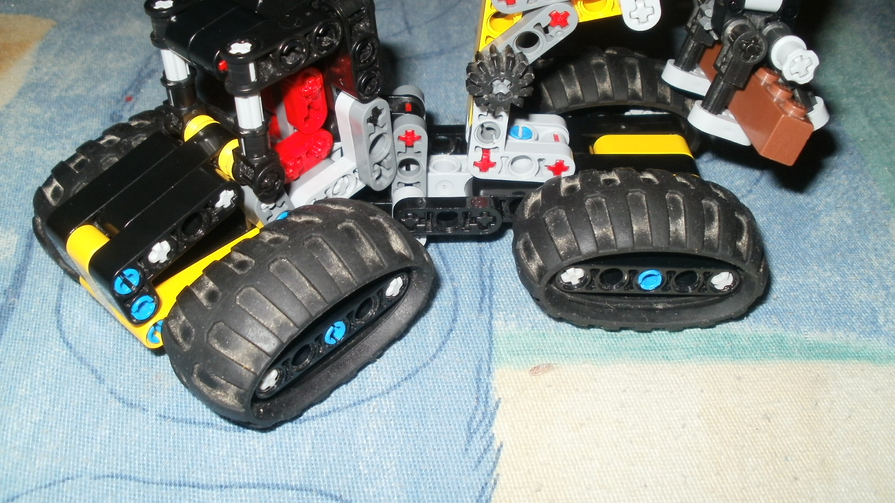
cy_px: 244
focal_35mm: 40
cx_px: 449
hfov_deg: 50.5
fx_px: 949
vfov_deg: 29.7
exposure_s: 1/30
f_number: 3.5
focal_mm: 6.3
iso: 100
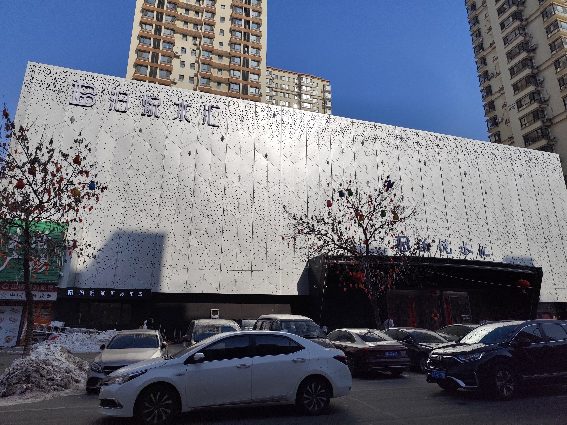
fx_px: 377
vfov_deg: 58.9
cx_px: 284
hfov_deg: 73.9
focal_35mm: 23
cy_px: 212
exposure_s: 1/10000
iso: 50
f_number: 1.65
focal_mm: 6.14
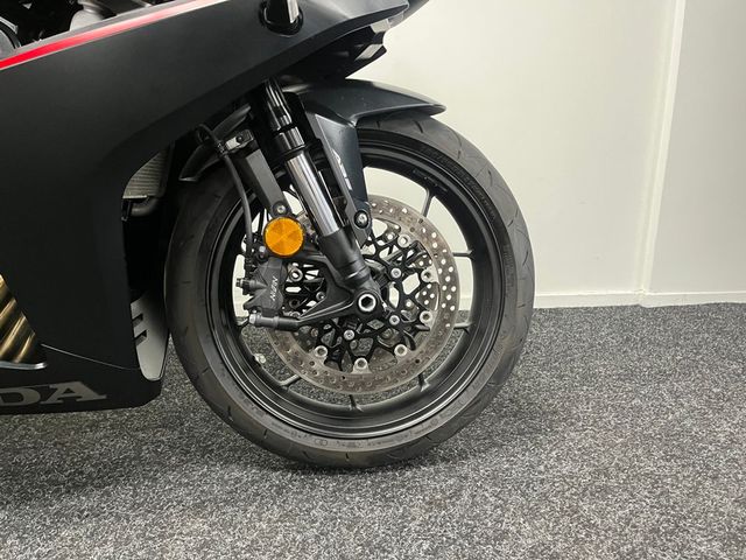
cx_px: 373
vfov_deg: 53.1
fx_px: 560
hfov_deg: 67.3
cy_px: 280
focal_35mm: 26
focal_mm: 5.1
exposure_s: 1/50
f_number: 1.6
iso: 400
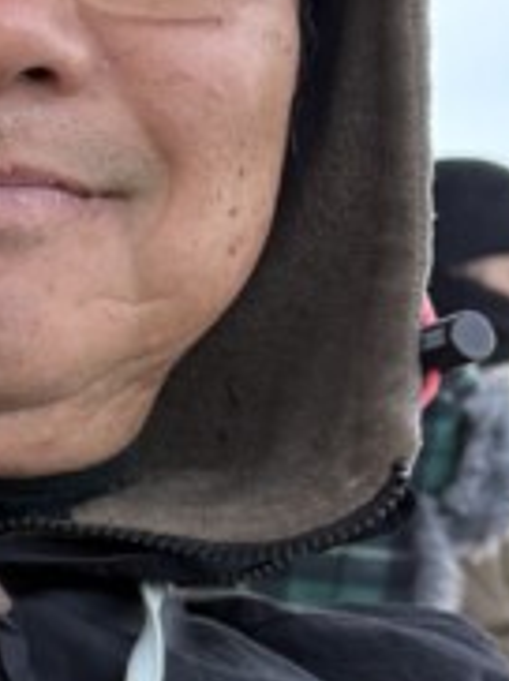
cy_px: 610
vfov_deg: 13.7
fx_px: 2810
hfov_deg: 9.3
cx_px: -674
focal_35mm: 143
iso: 50
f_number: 1.6
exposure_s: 1/535
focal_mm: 5.96
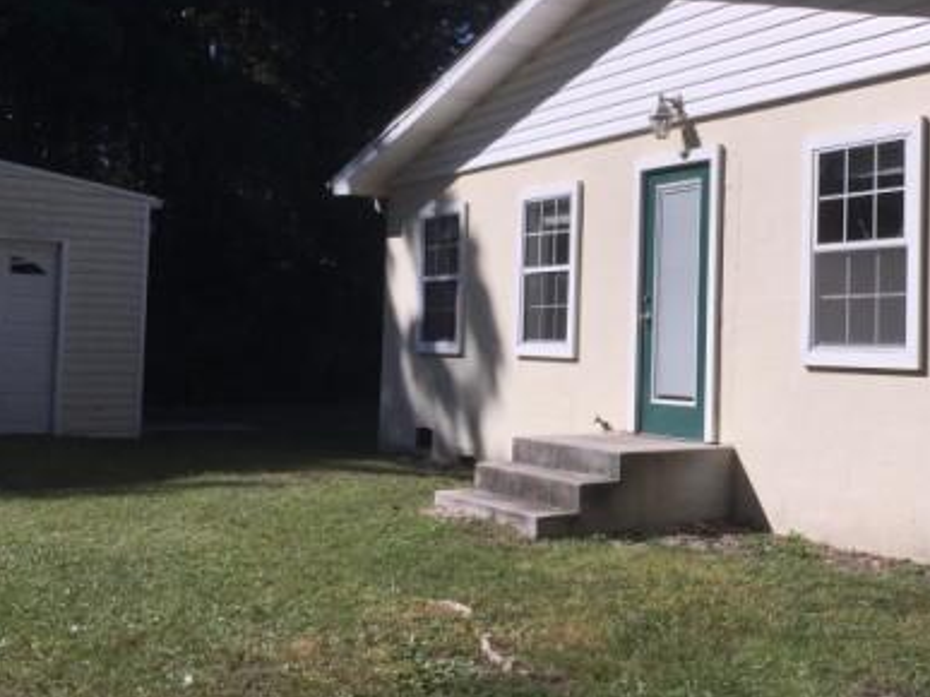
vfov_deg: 30.2
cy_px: 315
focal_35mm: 48
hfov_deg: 38.4
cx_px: 723
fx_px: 1289
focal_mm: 4.15
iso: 40
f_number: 2.2
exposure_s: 1/4405
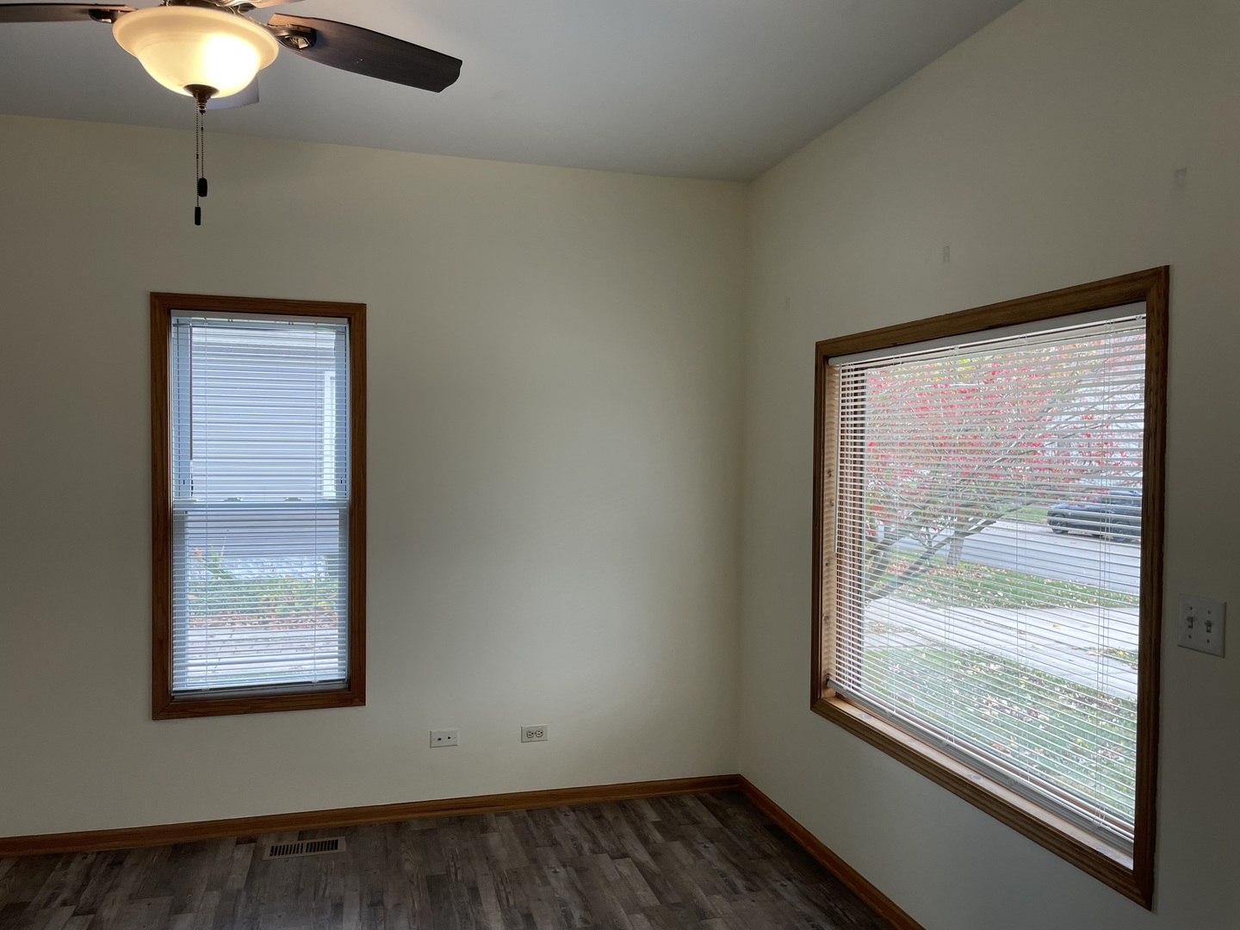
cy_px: 465
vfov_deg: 53.1
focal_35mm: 26
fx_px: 931
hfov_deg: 67.3
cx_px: 620
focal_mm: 4.2
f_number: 1.6
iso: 64
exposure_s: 1/120
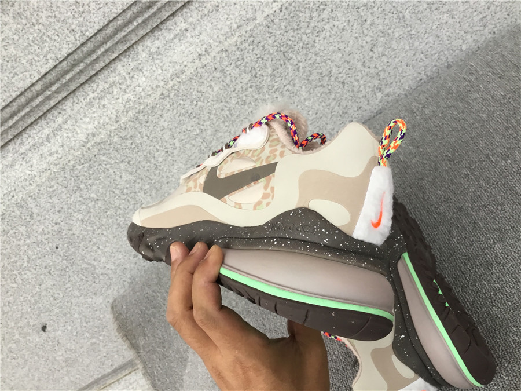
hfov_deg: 58.4
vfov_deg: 45.4
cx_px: 260
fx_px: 467
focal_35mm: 31
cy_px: 196
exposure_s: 1/33
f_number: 2.4
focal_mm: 3.3
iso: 32
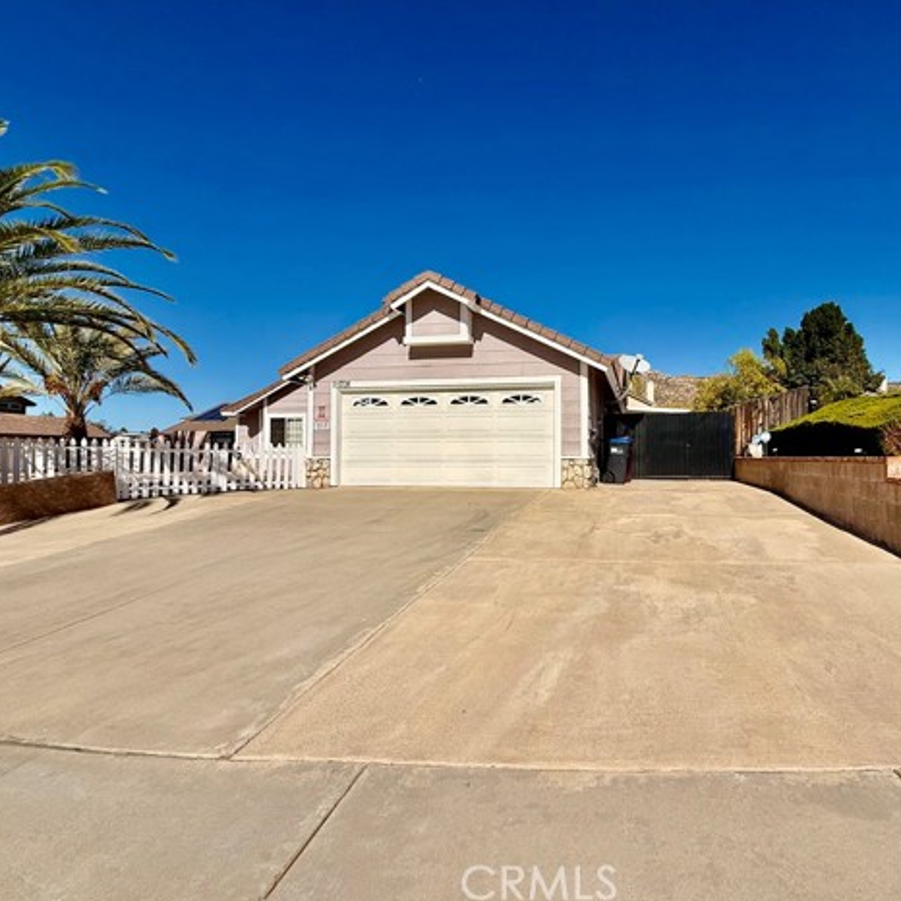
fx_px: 501
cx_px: 561
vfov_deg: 84.0
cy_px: 447
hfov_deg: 82.4
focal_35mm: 17
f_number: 2.2
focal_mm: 2.22
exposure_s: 1/6173
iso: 40
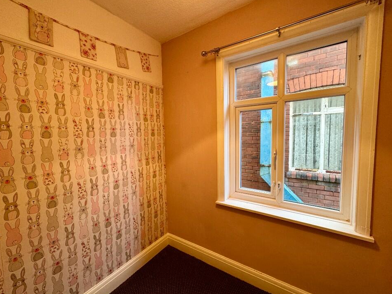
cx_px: 191
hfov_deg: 98.2
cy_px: 148
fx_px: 170
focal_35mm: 15
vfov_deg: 81.7
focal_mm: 2.22
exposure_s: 1/50
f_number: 2.2
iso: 160
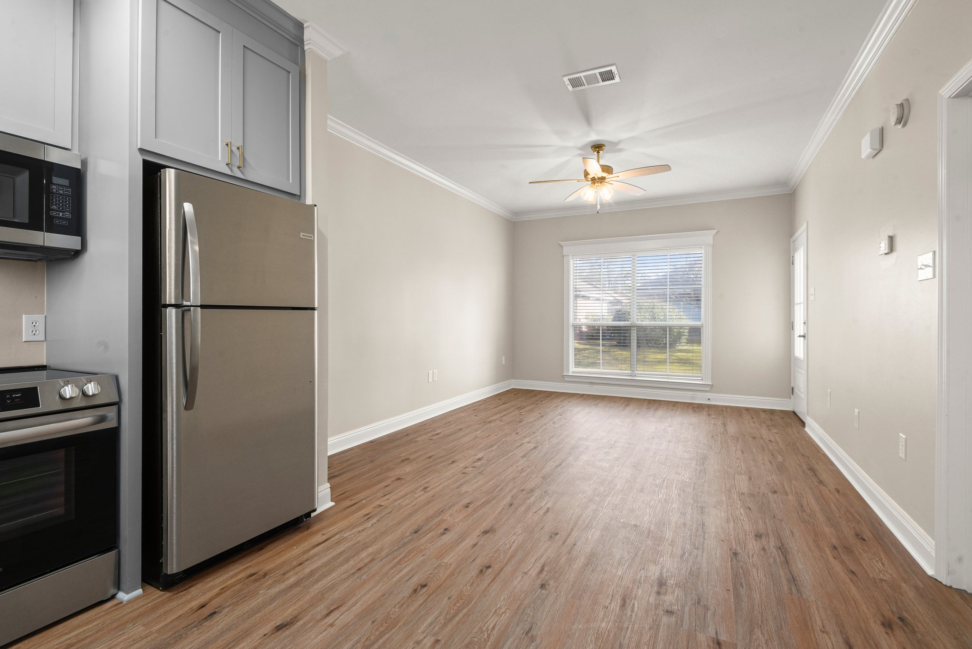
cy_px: 324
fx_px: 432
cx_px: 486
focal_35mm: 16
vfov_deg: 73.8
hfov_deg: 96.7
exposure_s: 1/4
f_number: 10
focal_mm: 16
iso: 320
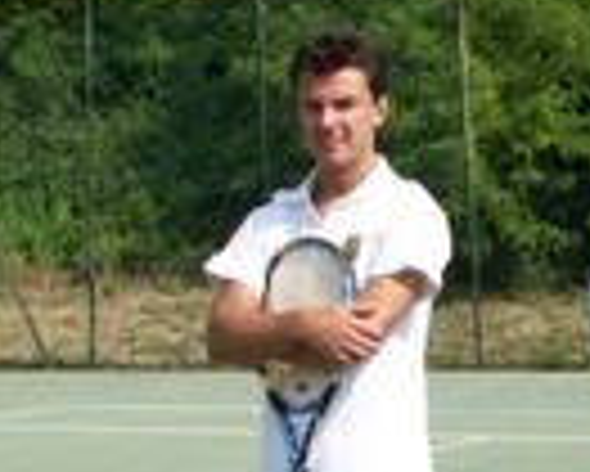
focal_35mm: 114
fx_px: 1992
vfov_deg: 13.5
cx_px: 1009
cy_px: 261
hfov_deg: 15.0
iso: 64
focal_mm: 5.7
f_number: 5.5
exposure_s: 1/313
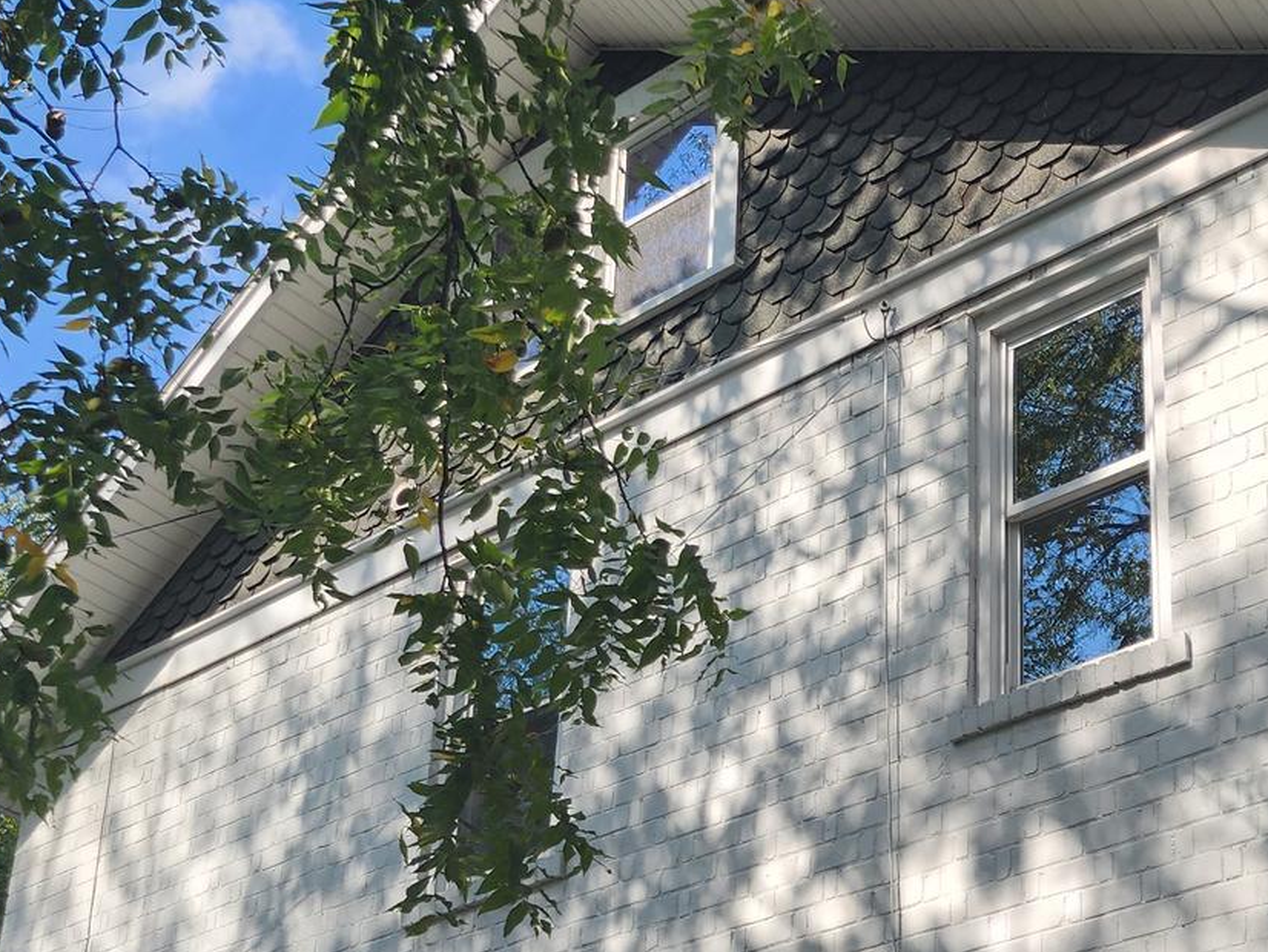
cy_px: 1063
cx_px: 963
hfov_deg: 33.1
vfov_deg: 23.9
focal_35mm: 57
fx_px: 2089
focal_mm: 6.4
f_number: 1.8
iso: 12
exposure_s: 1/699
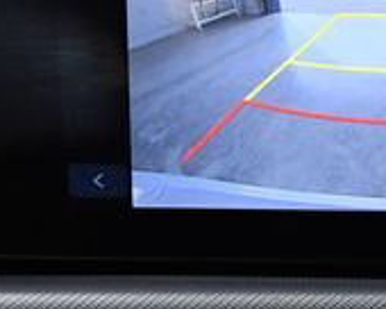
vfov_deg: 9.7
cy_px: 229
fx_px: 1816
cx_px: 497
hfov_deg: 11.8
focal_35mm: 159
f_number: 7.1
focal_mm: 30
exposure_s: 1/200
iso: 2500
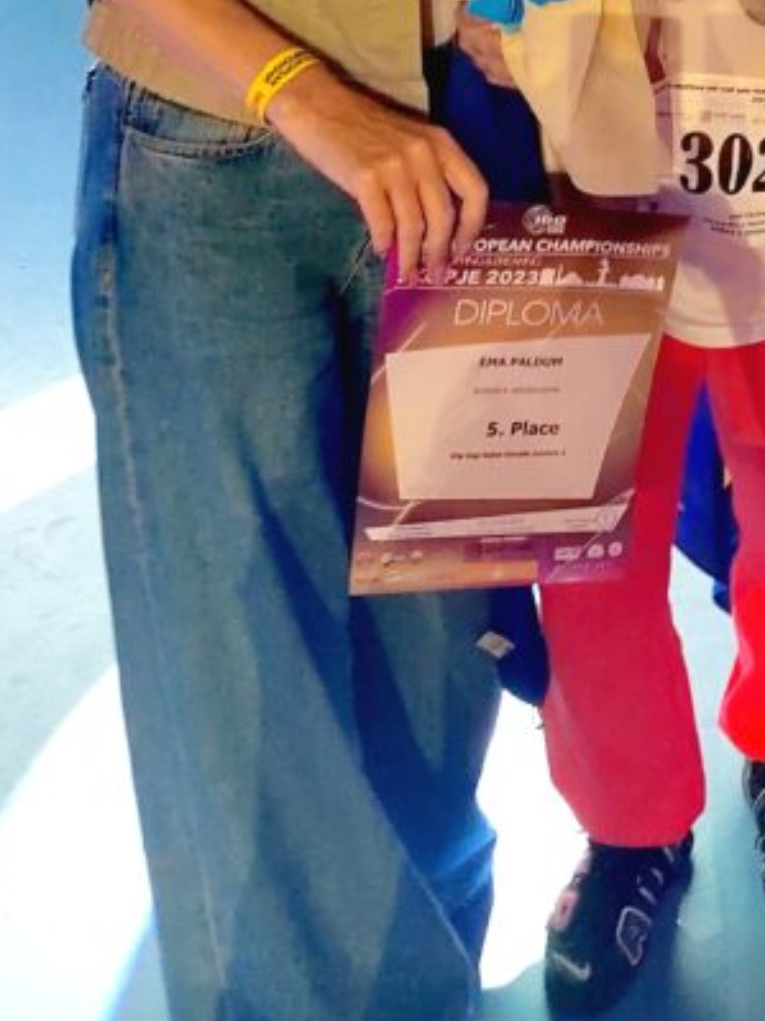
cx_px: 750
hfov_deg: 23.8
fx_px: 1739
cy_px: -15
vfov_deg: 30.3
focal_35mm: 59
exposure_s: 1/50
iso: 1575
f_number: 1.9
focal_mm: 5.52
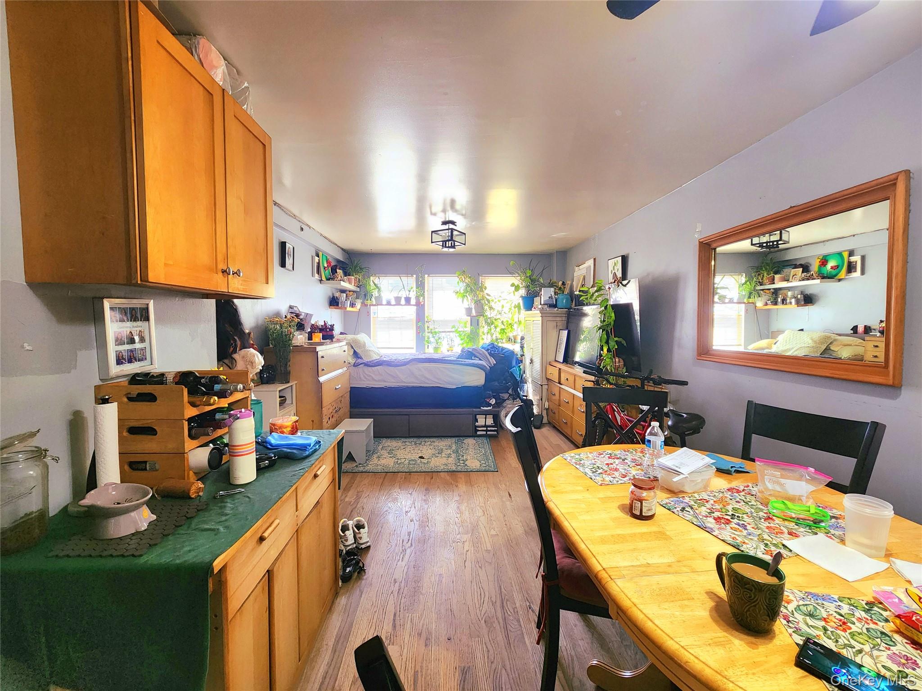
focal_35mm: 13
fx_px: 346
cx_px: 461
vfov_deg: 89.9
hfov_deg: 106.2
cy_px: 346
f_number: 2.2
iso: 250
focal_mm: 2.2
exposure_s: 1/60.2
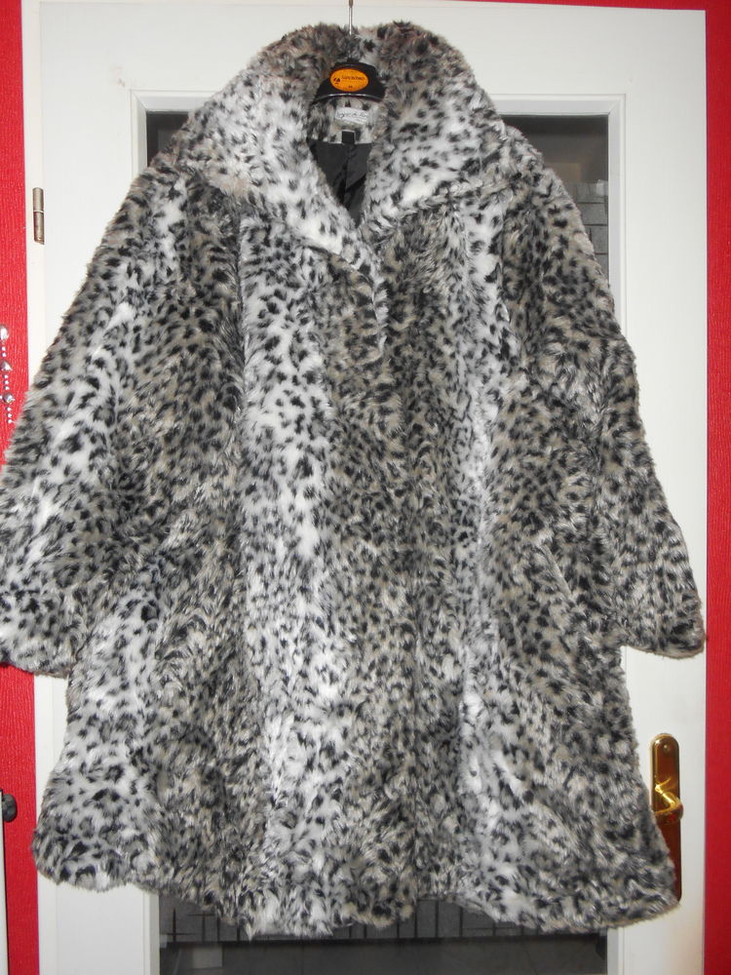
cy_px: 488
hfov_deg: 53.1
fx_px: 732
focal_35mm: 26
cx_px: 366
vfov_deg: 67.3
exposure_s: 1/25
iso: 200
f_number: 3.5
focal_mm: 4.6
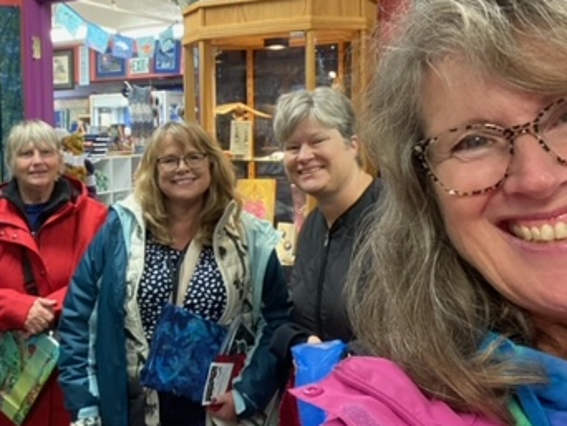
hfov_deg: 42.5
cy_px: 172
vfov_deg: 33.5
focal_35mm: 43
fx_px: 705
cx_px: 144
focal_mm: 2.71
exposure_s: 1/40
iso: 320
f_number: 2.2
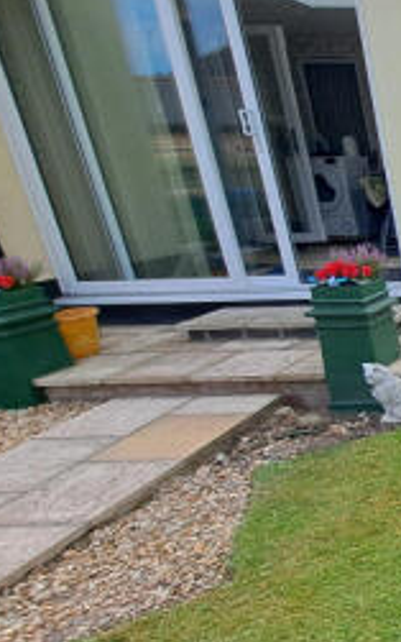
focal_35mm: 32
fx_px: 559
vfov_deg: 59.4
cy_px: 364
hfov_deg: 22.0
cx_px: 732
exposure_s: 1/822
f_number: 2.2
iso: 50
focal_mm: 1.74
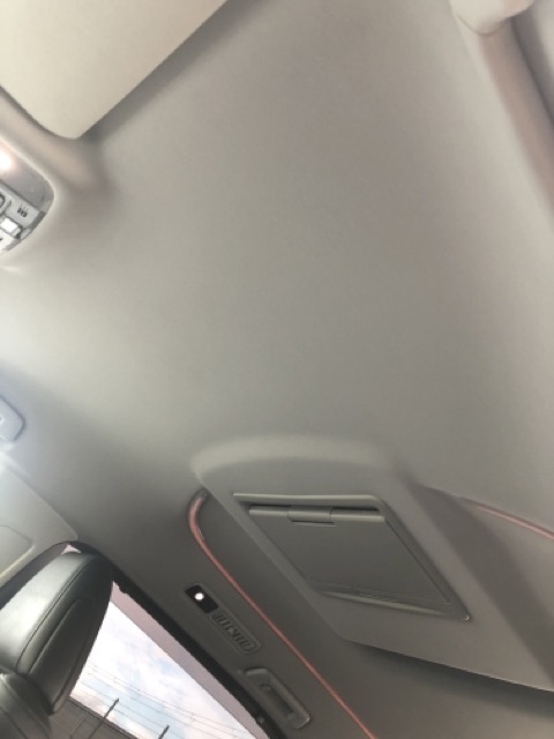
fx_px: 597
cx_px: 277
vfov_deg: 63.4
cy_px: 370
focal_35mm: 28
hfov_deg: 49.7
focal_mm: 3.99
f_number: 1.8
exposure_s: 1/24
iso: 40
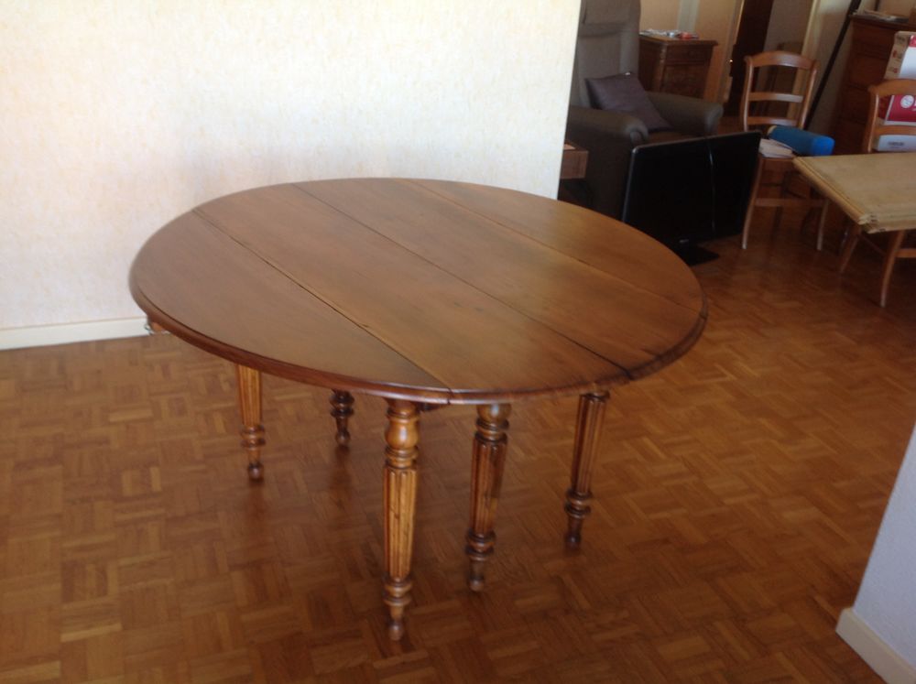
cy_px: 342
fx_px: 925
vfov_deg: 40.6
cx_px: 458
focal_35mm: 35
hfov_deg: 52.7
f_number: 2.4
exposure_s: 1/20
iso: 50
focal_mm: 4.28
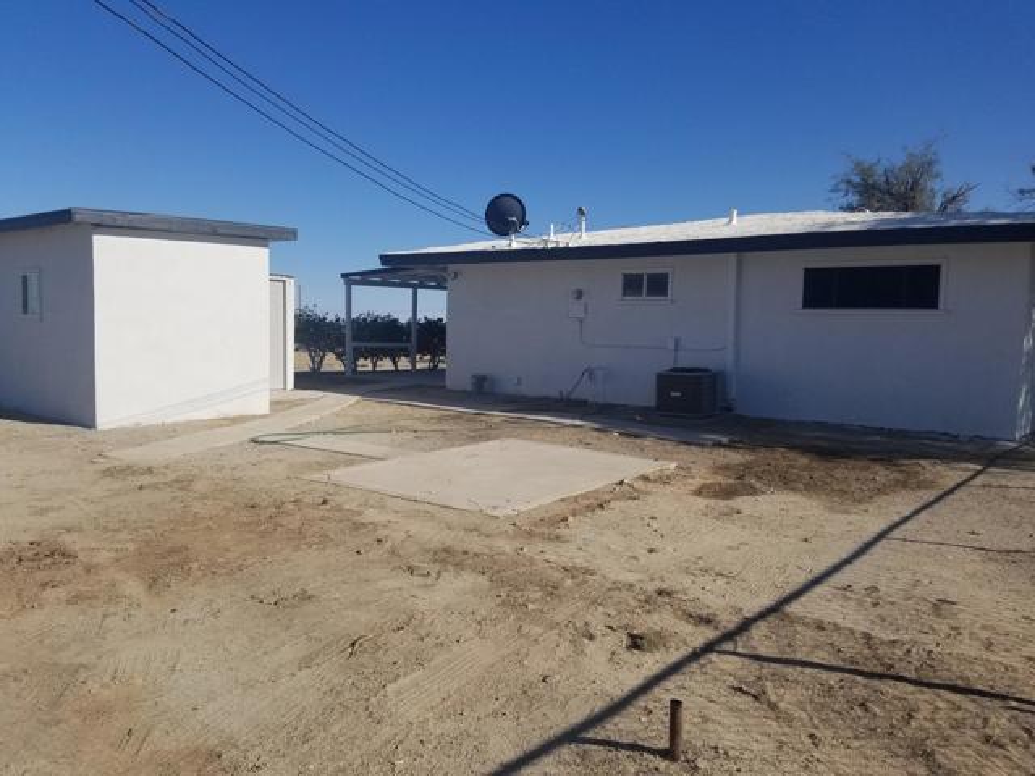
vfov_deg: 53.1
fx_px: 777
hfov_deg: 67.3
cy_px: 388
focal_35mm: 26
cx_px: 518
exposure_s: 1/4608
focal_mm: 4.3
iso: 50
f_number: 1.7
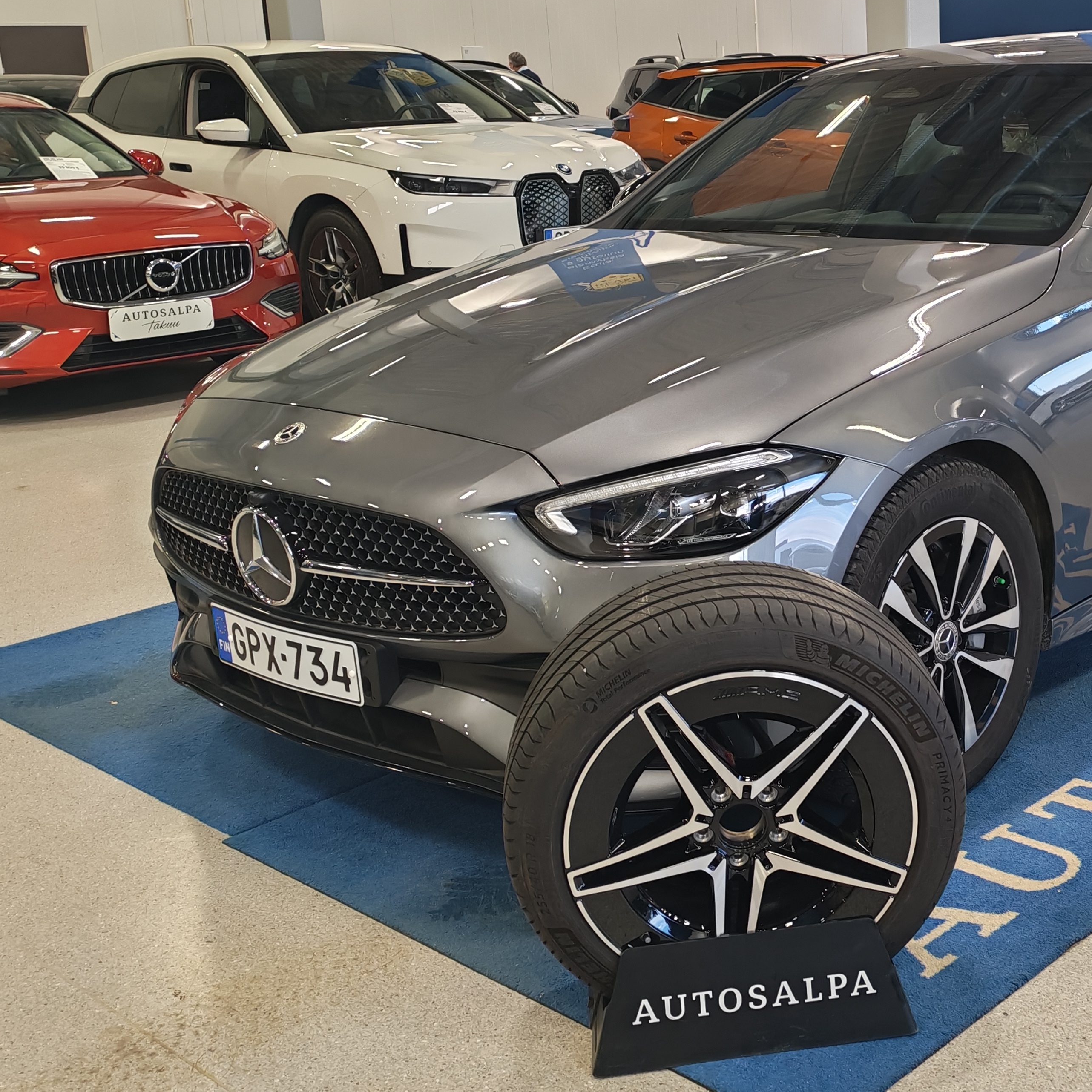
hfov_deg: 34.4
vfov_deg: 35.3
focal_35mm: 48
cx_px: 851
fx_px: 1713
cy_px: 465
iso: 200
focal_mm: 6.12
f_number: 1.9
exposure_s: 1/100
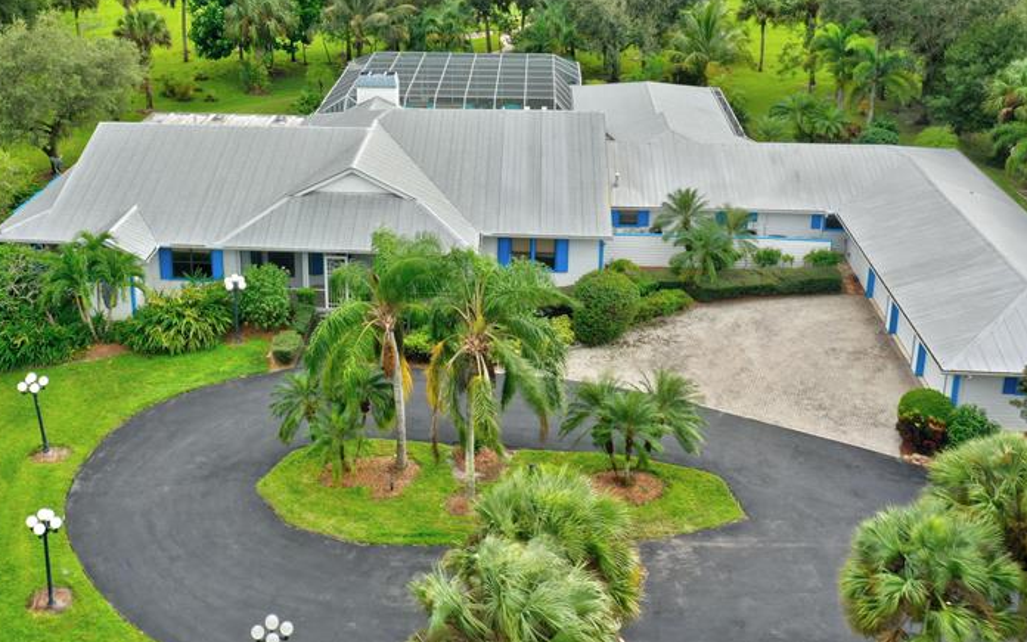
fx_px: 1176
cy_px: 164
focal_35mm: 42
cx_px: 426
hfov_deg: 47.0
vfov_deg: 30.1
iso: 100
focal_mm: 10.3
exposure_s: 1/80
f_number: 8
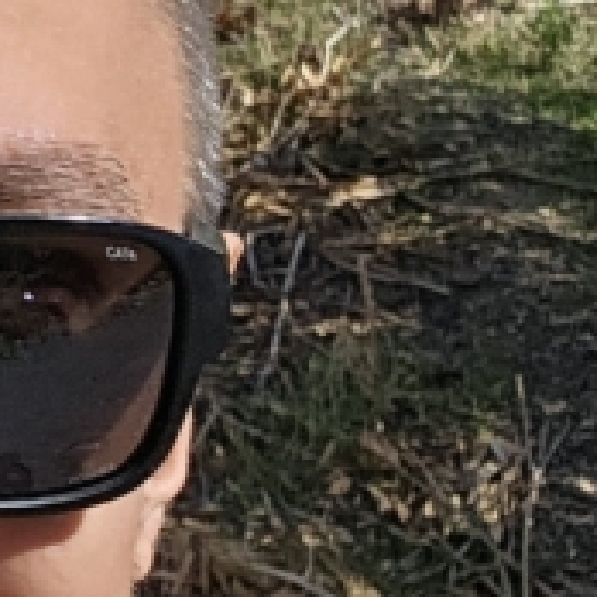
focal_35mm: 133
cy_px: -106
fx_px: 2595
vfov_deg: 12.8
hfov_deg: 10.6
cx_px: -971
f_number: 2.2
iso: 25
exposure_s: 1/924
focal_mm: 3.3
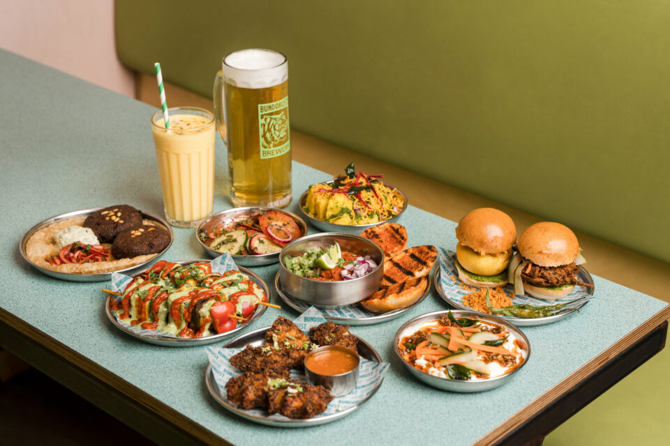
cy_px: 223
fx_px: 1303
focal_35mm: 70
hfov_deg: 28.8
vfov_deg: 19.5
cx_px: 335
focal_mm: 70
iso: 320
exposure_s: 1/125
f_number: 5.6
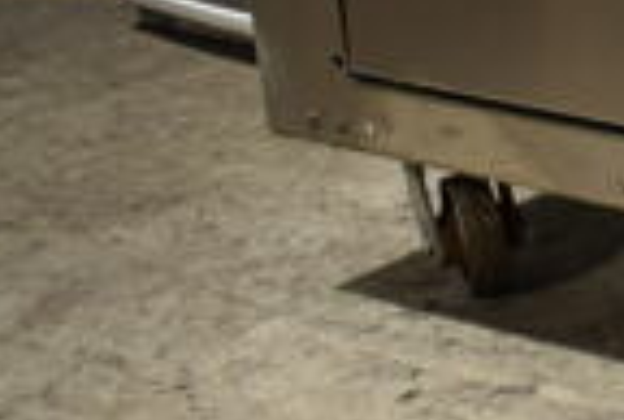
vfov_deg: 11.9
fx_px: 1982
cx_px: 1300
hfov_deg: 14.4
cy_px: -39
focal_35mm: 114
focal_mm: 18
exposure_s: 1/30
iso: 720
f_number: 3.5
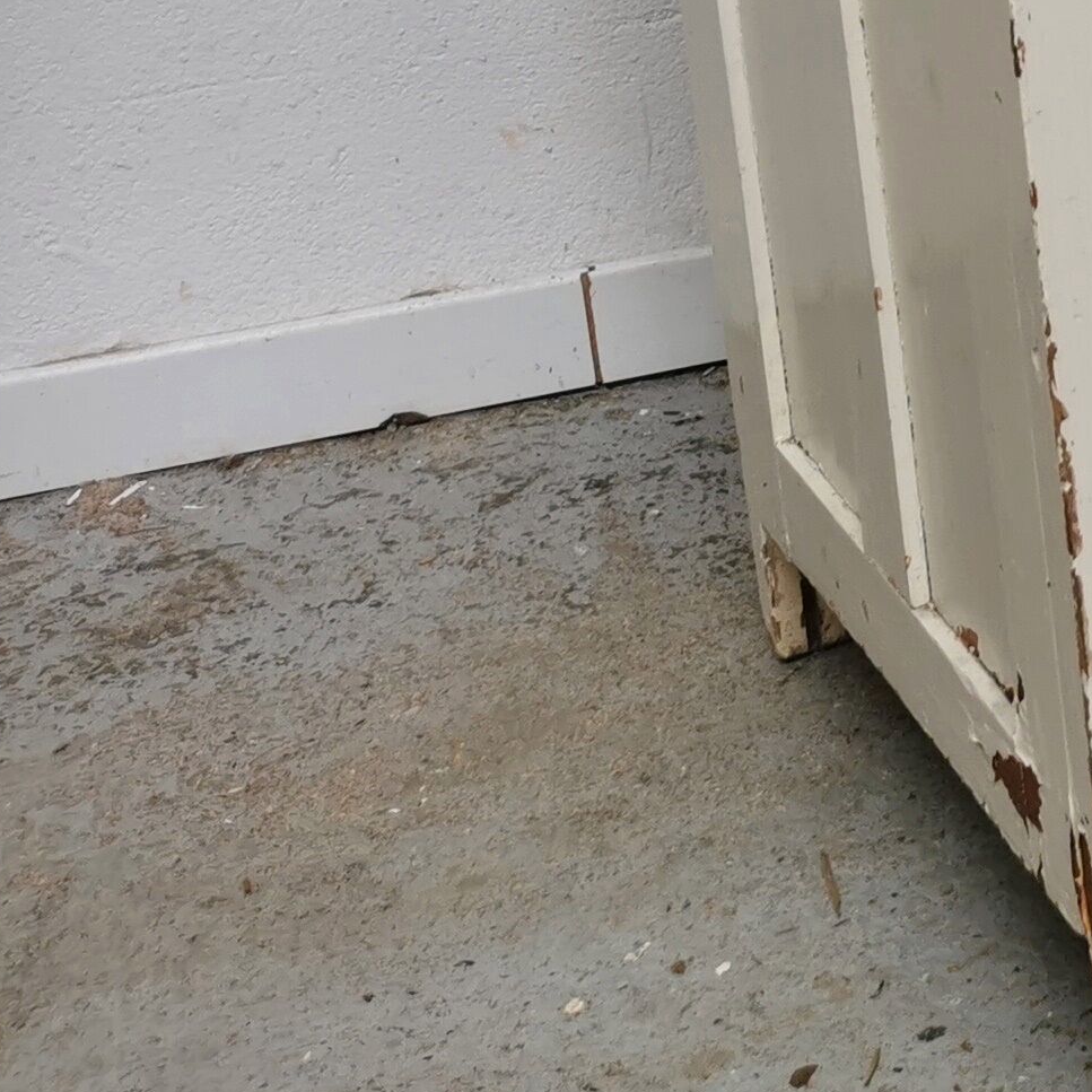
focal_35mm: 90
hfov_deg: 16.9
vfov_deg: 18.2
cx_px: 1790
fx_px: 3212
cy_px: -265
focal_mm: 5.58
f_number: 1.8
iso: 50
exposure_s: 1/238
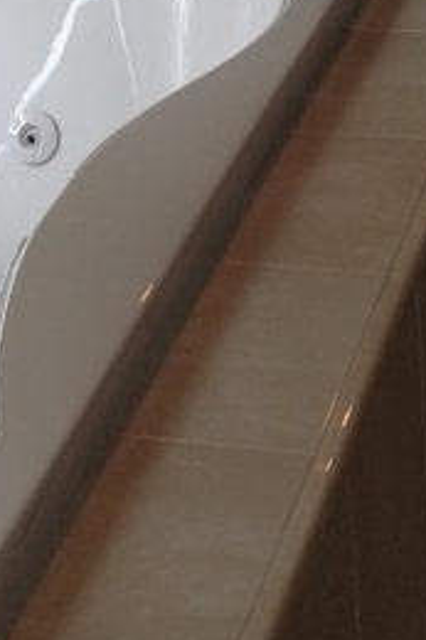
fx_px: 2488
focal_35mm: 140
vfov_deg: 13.8
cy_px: -303
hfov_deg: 9.7
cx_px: 41
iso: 64
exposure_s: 1/120
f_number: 2.4
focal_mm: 4.28
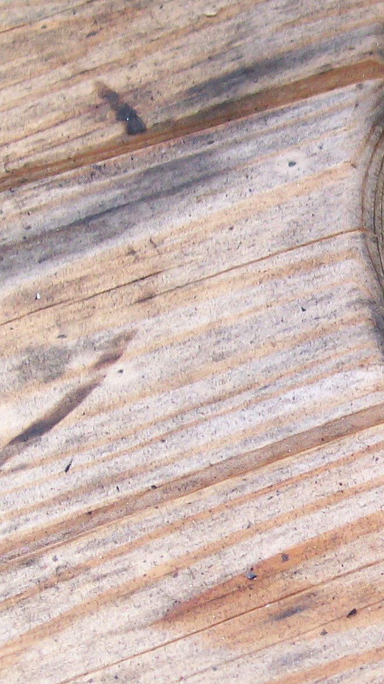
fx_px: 1865
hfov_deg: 11.5
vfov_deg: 20.6
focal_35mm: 103
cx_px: 485
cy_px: 526
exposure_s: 1/64
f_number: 2.7
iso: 80
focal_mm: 6
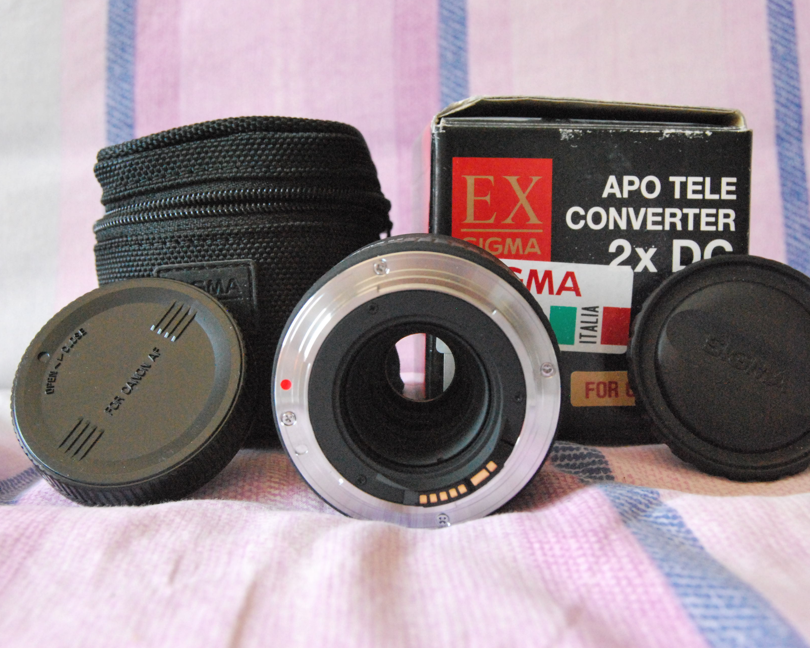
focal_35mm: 51
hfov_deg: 36.6
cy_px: 324
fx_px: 1223
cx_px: 434
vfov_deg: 29.7
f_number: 8
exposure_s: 1/200
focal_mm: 30
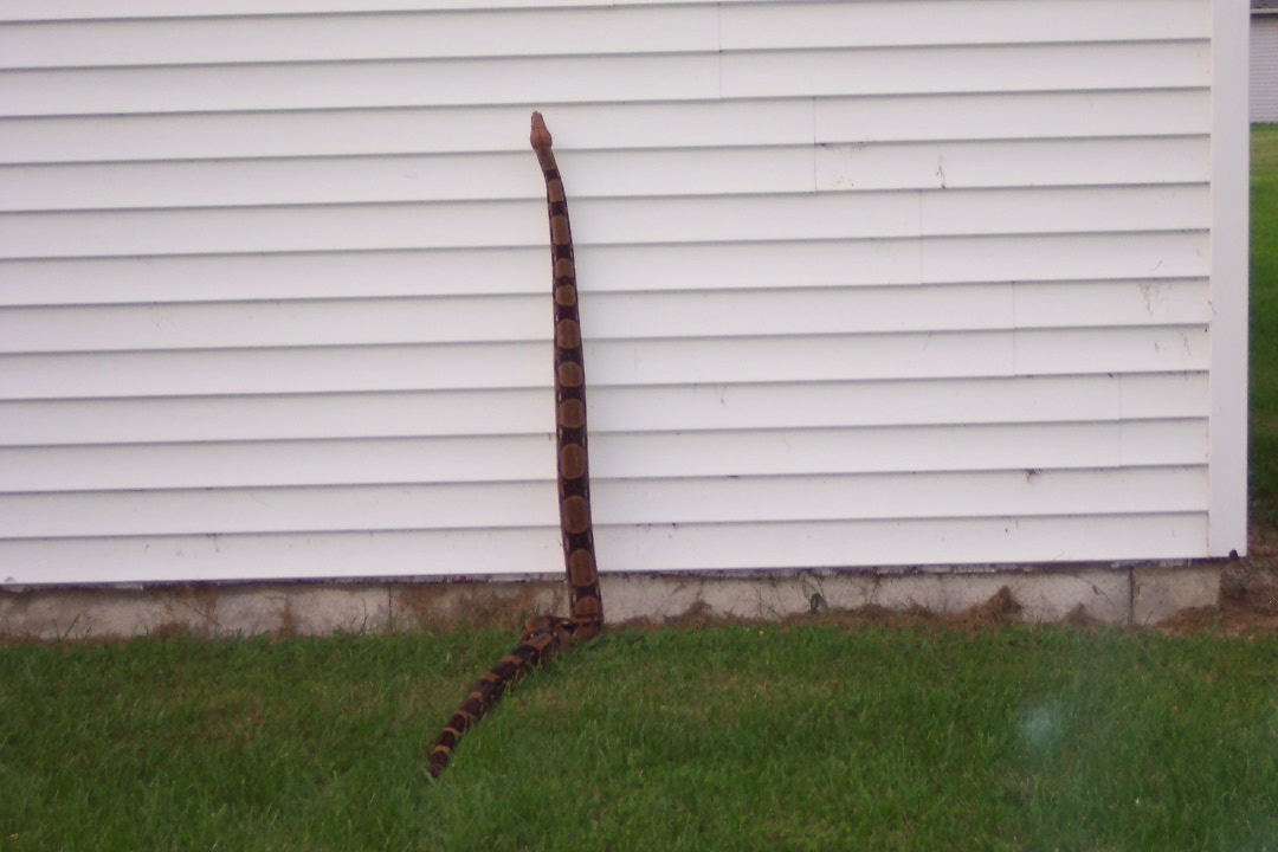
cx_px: 639
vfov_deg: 17.9
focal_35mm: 76
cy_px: 426
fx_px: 2698
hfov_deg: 26.7
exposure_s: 1/60
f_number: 4
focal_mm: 16
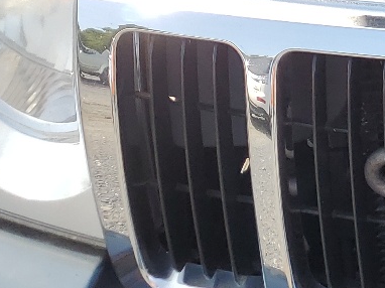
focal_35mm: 109
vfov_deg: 12.6
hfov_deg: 15.4
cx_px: 711
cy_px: -204
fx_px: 1212
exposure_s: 1/1000
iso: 50
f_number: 1.5
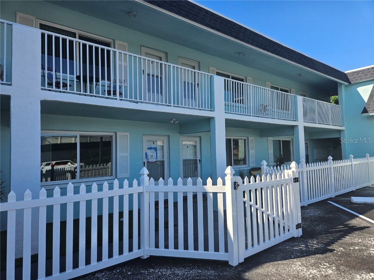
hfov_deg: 73.9
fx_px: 248
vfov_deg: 58.9
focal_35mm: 23
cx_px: 187
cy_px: 140
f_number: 1.8
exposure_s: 1/1255
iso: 40
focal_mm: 5.4
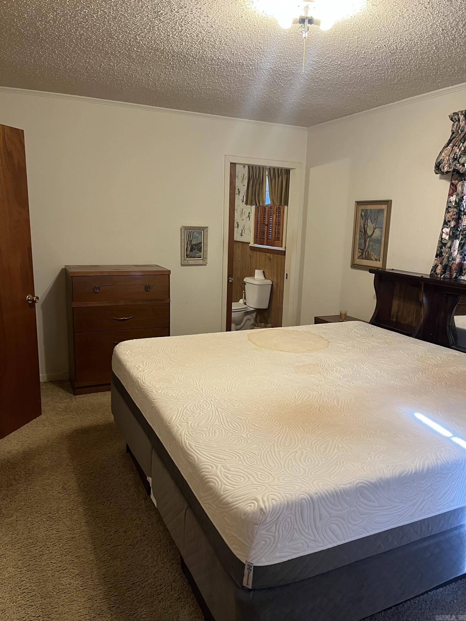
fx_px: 467
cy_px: 310
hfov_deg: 53.1
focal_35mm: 26
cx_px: 233
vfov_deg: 67.3
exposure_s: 1/60
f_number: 1.6
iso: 200
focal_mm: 5.1
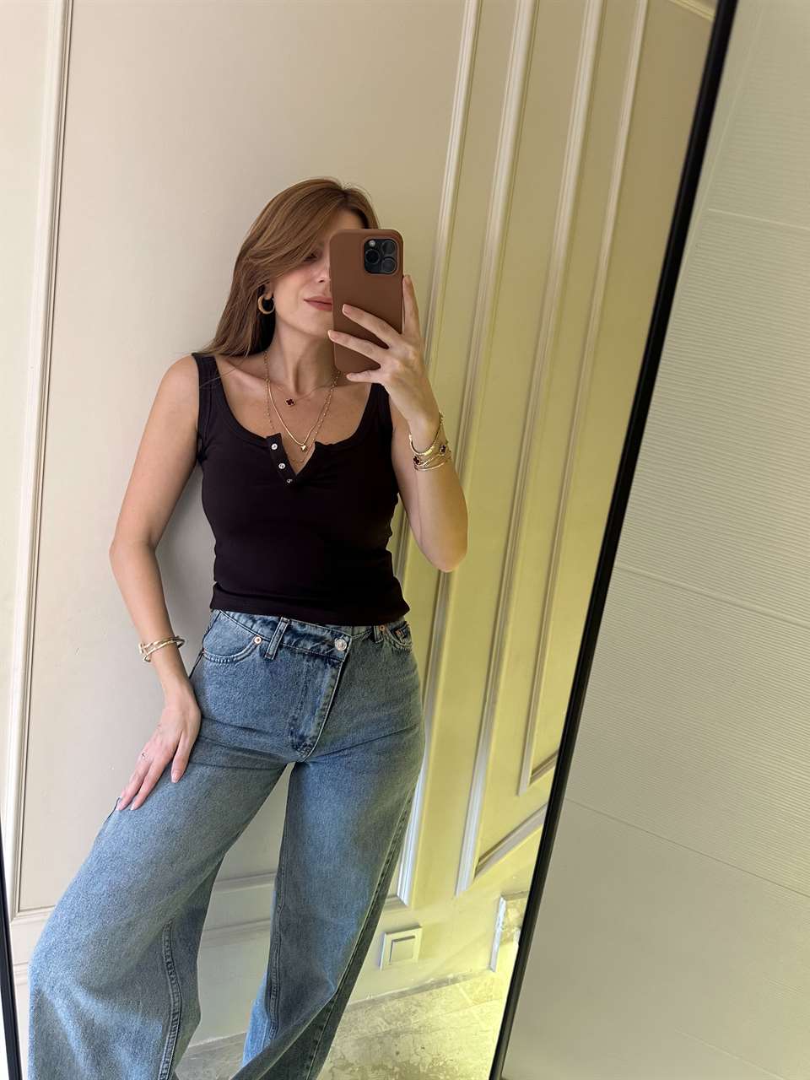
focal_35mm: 24
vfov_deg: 71.6
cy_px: 540
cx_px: 405
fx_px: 749
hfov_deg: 56.8
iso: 250
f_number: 1.78
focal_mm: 6.86
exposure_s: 1/60
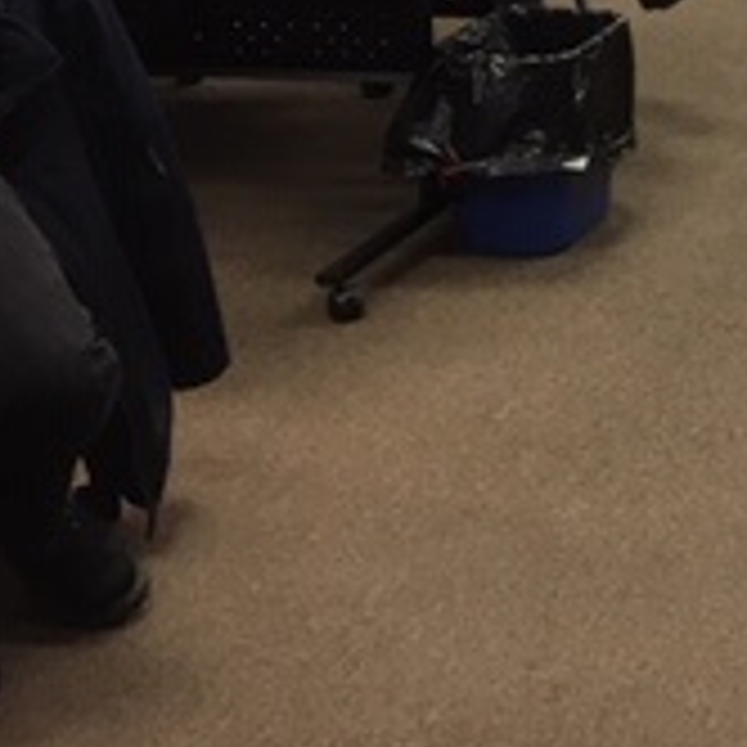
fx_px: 2417
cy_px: -176
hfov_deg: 15.8
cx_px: 1197
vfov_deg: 16.7
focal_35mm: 99
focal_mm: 4.15
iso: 80
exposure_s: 1/30
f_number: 2.2
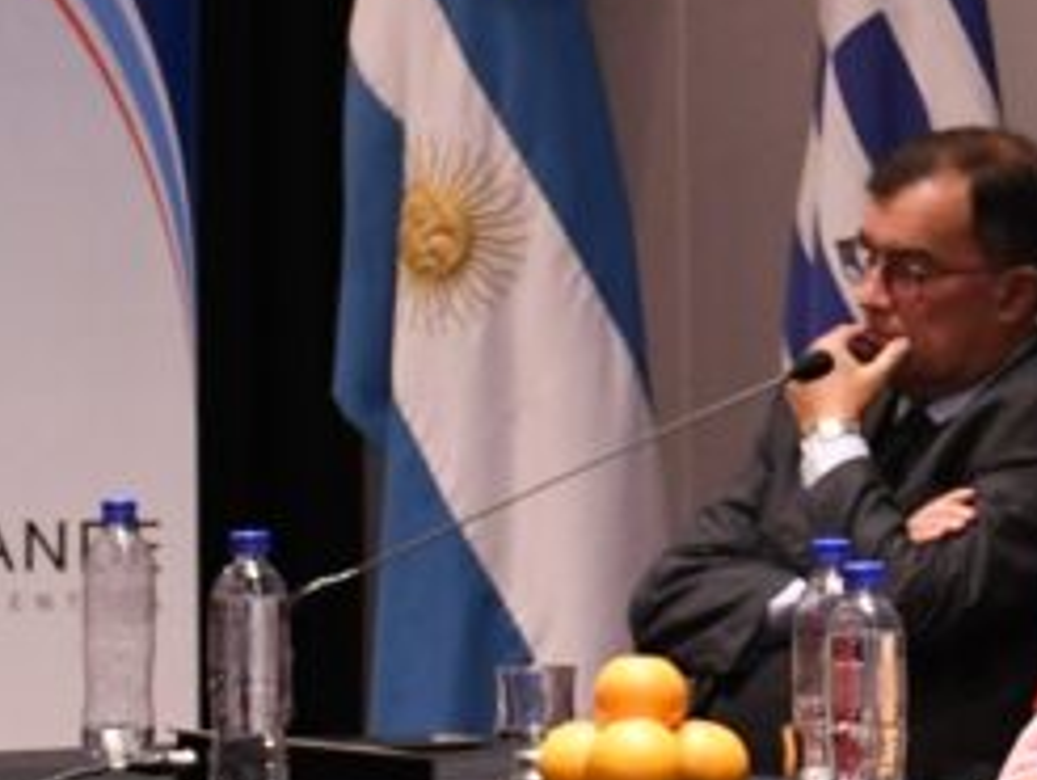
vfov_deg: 5.6
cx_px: 2188
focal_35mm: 267
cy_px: 388
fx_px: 8006
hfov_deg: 7.1
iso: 2500
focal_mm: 40
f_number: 4.5
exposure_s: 1/80
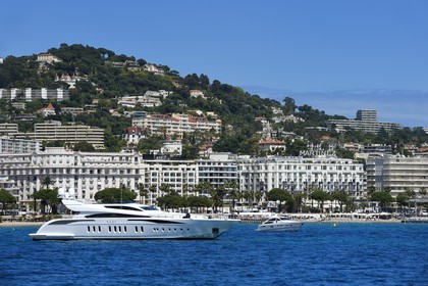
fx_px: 1843
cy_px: 143
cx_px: 214
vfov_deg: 8.9
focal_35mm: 155
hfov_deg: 13.2
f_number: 10
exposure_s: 1/500
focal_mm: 155
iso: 200
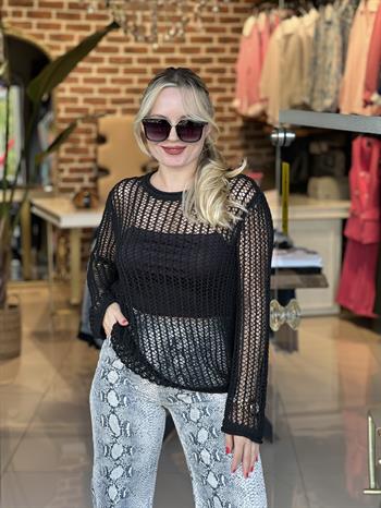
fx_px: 1129
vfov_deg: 25.3
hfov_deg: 19.2
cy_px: 254
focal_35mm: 77
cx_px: 190
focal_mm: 9
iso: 64
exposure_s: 1/100
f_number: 2.8
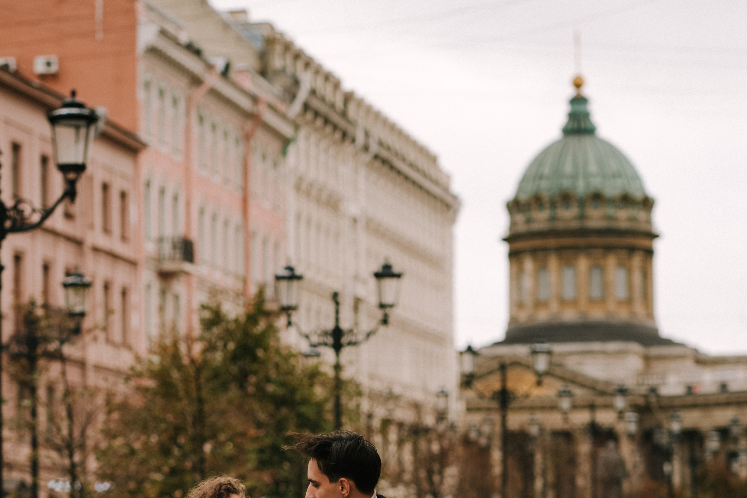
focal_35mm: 132
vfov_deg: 10.3
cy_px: 468
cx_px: 369
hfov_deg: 15.5
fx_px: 2738
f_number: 2.8
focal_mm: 85
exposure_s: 1/250
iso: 100
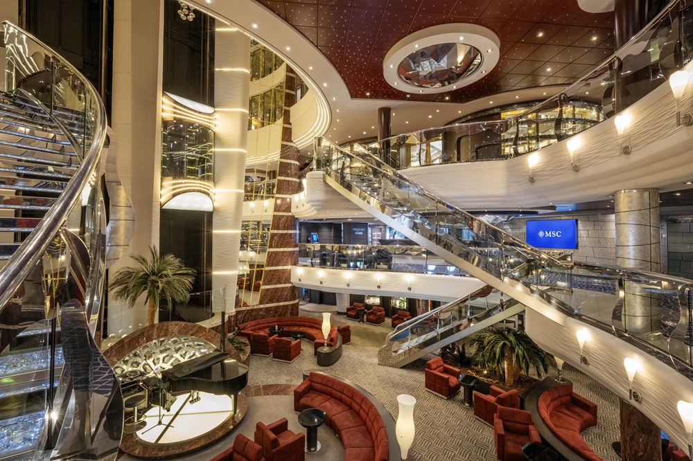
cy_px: 230
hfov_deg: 96.8
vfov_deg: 73.7
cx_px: 346
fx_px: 308
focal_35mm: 16
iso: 800
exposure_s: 1/4
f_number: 11
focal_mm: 16
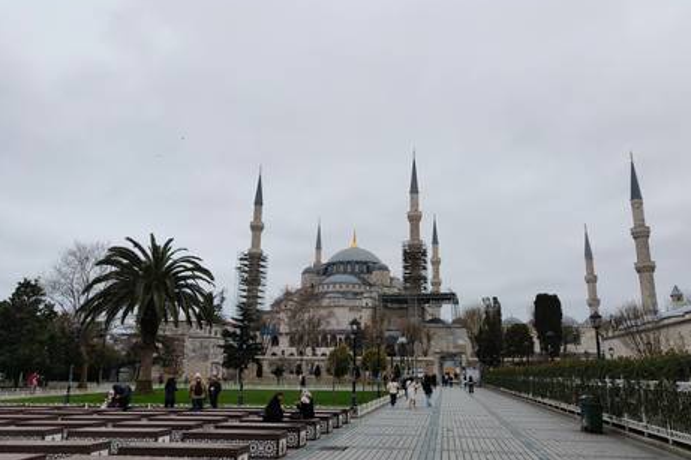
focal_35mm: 26
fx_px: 499
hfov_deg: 69.4
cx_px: 357
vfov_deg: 49.4
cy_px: 253
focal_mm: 5.59
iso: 50
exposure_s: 1/294
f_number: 1.8
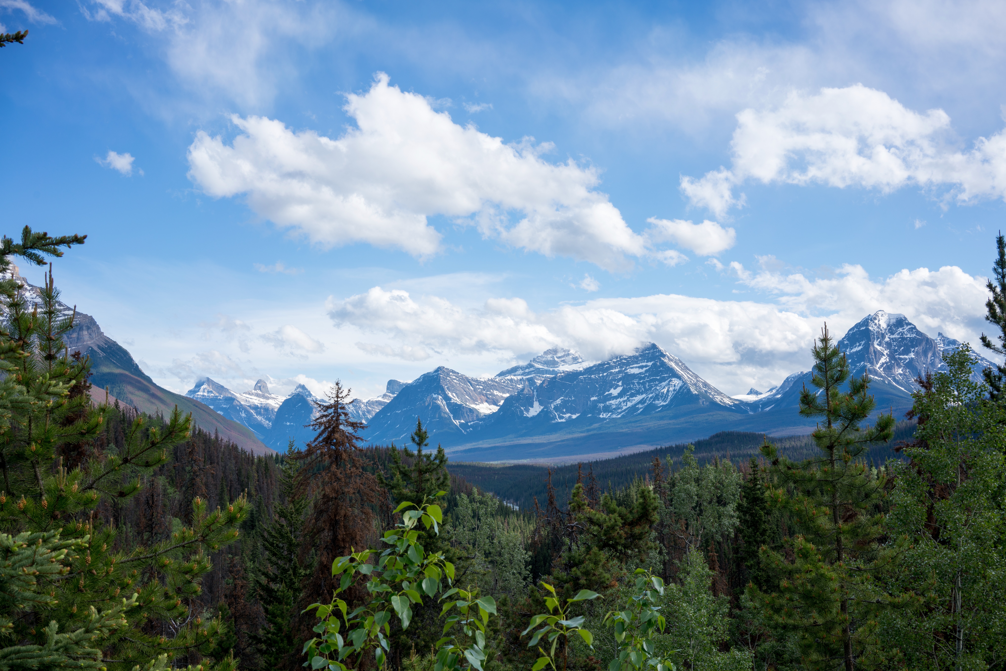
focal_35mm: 35
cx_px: 503
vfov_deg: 37.9
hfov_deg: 54.4
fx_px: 978
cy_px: 336
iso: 100
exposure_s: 1/100
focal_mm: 35
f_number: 11
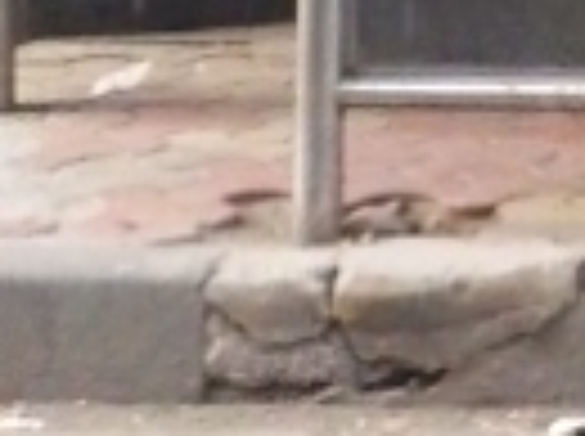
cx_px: 1454
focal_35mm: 237
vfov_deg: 5.9
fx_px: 3998
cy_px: -760
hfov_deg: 7.7
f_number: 3.3
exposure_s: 1/25
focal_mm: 4.1
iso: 400
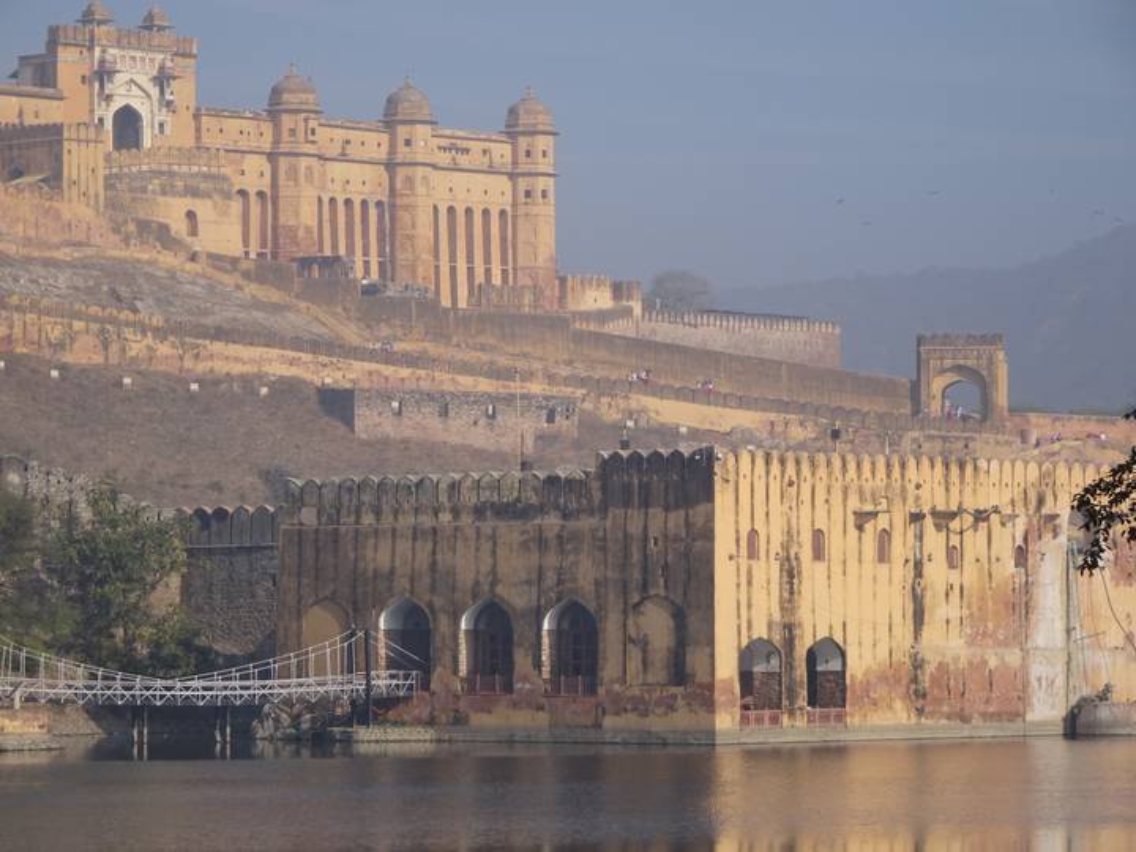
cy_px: 426
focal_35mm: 159
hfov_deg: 12.4
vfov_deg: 9.3
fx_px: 5218
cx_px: 568
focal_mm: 27.16
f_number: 5.6
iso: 80
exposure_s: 1/400
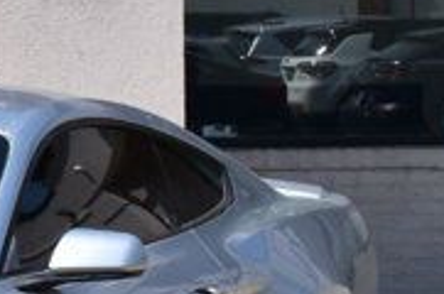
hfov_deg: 7.7
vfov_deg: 5.4
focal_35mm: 255
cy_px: 91
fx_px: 3139
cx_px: -488
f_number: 11
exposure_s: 1/500
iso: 280
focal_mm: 30
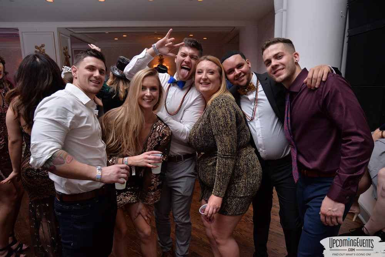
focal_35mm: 20
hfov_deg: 84.0
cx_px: 192
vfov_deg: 61.9
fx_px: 214
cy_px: 128
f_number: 4
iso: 2000
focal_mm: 20
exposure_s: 1/60
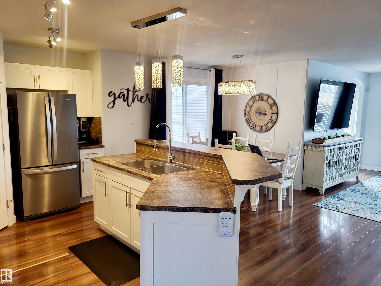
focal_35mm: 26
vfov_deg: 53.1
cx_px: 190
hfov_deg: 67.3
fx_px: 286
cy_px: 143
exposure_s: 1/120
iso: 200
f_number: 1.8
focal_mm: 5.4
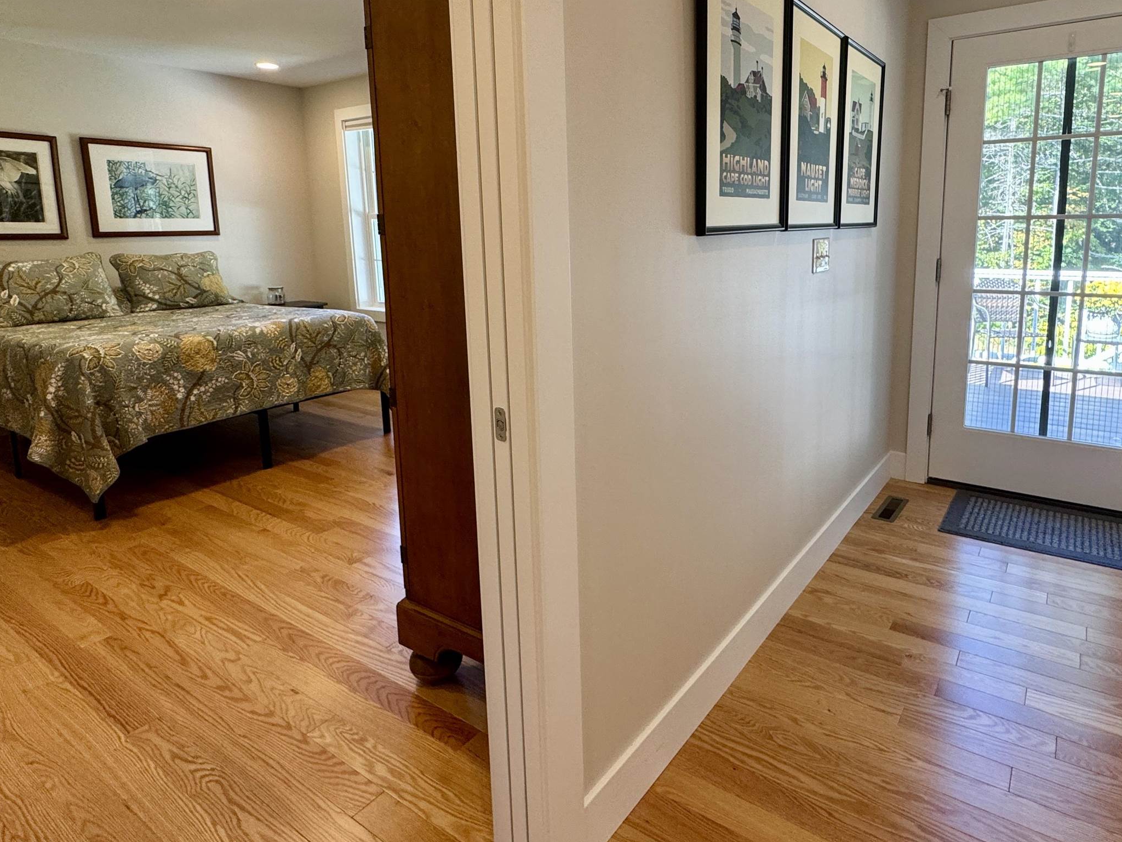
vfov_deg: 62.9
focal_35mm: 21
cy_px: 339
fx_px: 681
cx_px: 645
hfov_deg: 78.5
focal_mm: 2.22
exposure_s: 1/120
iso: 160
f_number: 2.2
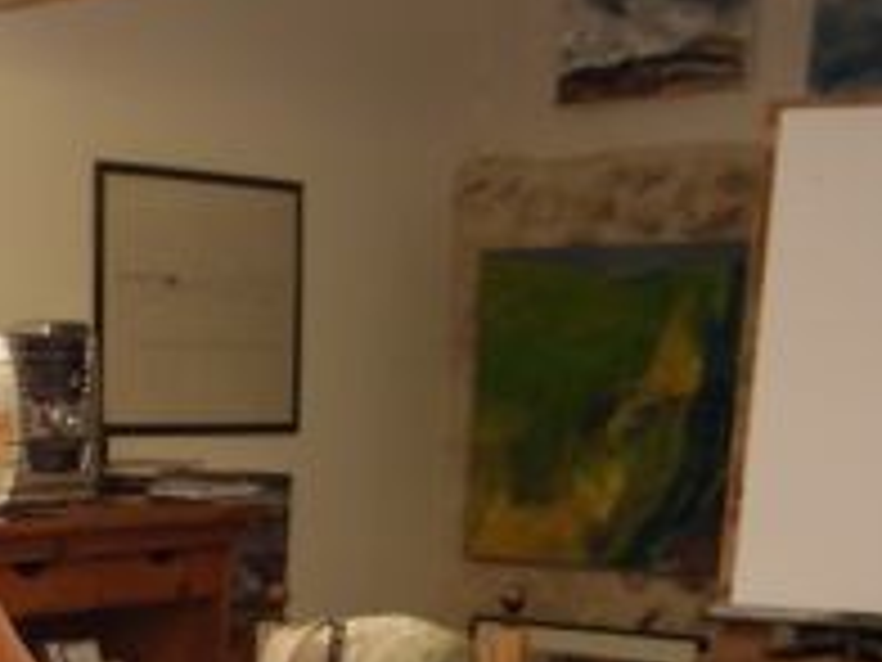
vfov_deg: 14.5
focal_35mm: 98
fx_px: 2497
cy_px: 824
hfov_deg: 17.6
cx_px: -508
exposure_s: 1/60
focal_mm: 6.48
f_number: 1.9
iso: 200
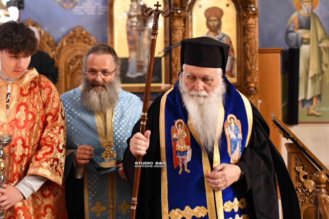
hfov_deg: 27.0
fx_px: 685
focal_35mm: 75
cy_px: 110
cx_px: 164
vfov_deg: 18.2
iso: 3200
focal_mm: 50
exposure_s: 1/80
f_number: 2.2
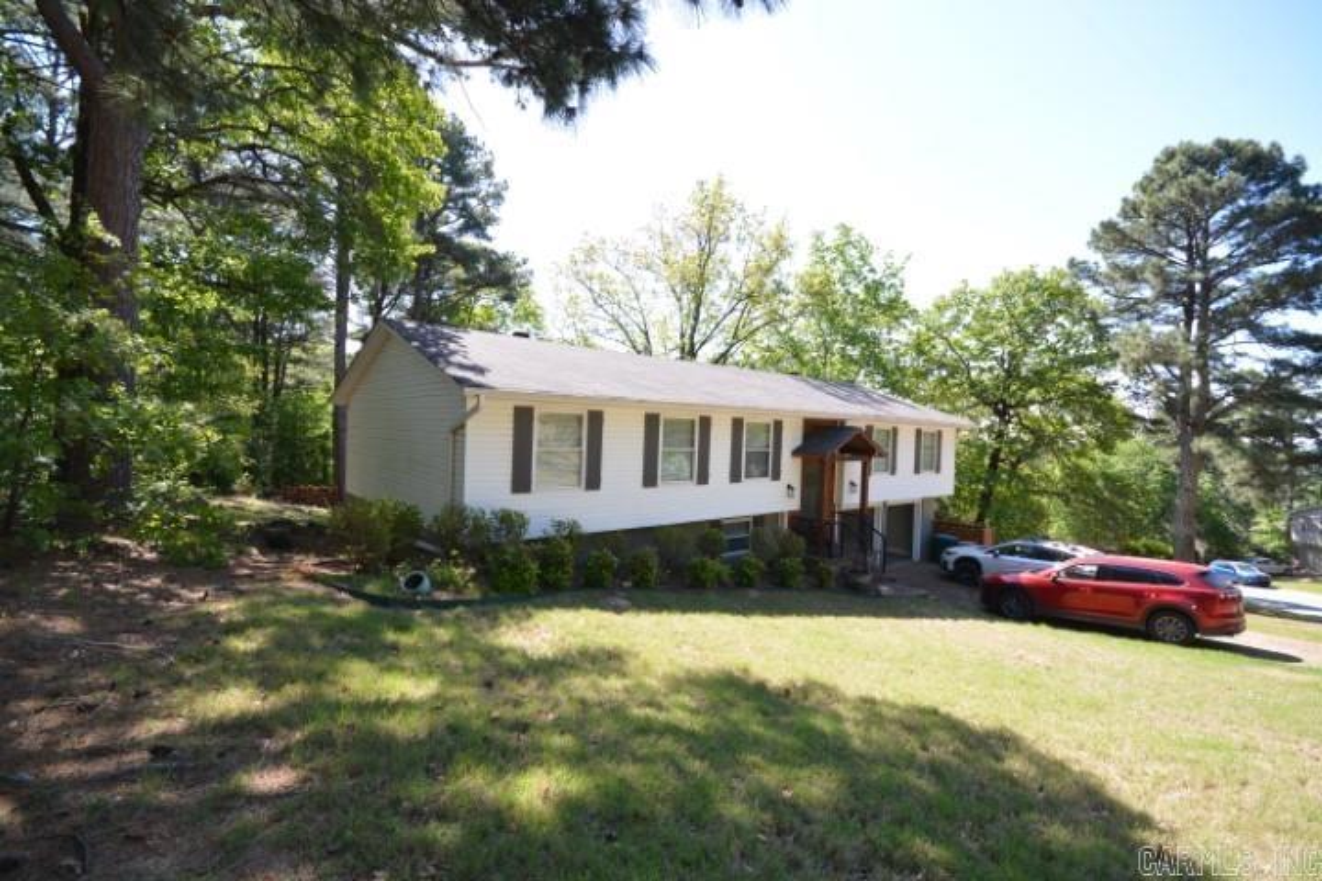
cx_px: 661
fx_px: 551
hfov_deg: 100.4
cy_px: 440
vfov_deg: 77.3
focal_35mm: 15
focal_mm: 10
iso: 100
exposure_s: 1/40
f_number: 8
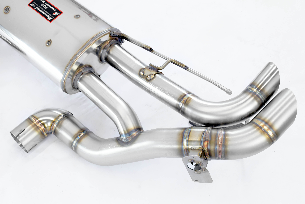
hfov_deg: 38.9
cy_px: 102
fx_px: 432
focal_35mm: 51
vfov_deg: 26.5
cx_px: 152
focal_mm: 34
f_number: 8
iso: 2000
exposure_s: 1/160
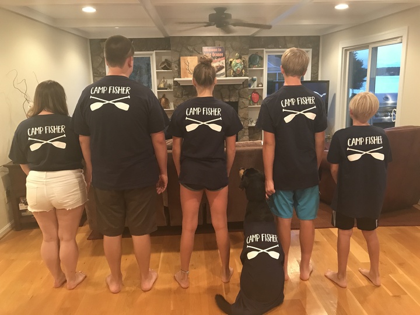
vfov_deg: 49.7
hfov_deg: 63.4
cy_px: 158
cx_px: 210
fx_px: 340
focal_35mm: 28
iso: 100
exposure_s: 1/15
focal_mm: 3.99
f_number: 1.8
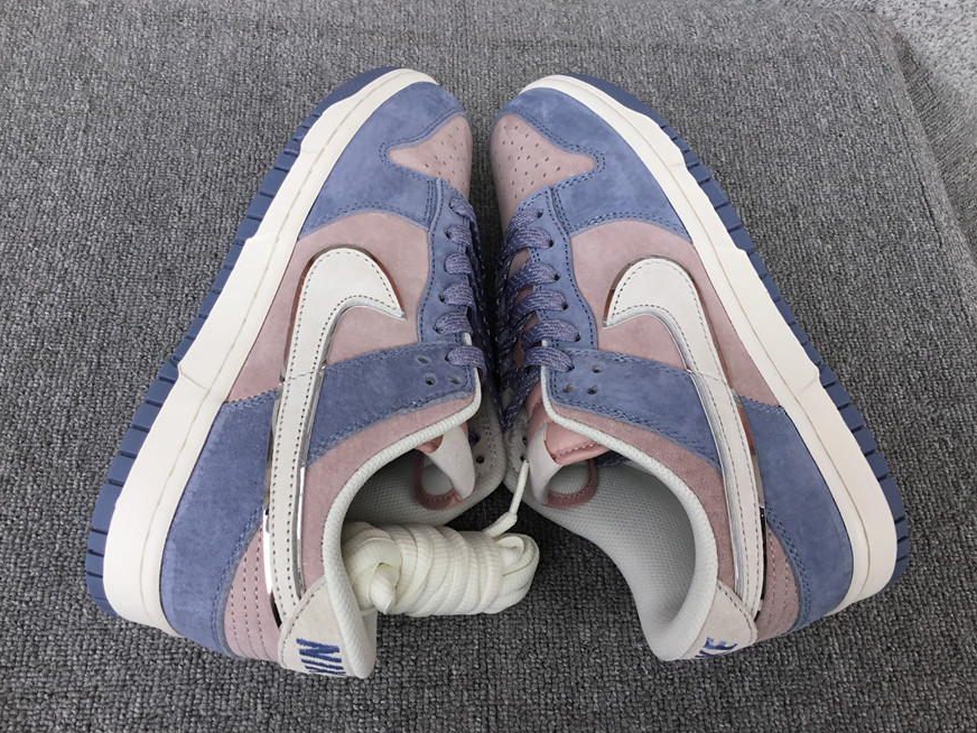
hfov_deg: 56.8
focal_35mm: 32
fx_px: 903
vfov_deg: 44.2
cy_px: 361
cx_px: 474
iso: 25
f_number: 2.4
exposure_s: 1/431
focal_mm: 3.3
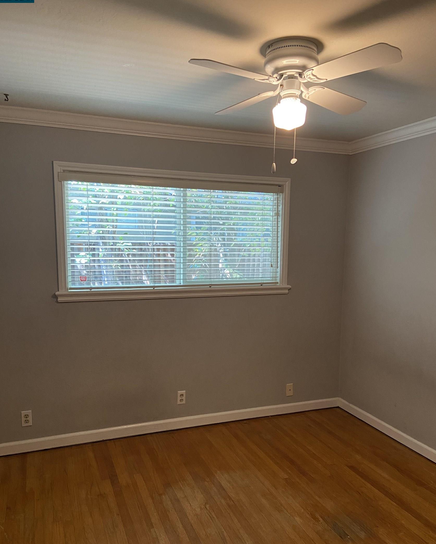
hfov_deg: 51.5
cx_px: 213
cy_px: 291
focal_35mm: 28
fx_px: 452
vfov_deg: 62.1
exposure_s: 1/60
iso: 250
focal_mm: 4.25
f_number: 1.8
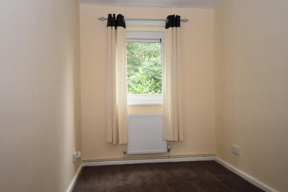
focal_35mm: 30
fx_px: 240
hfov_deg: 61.9
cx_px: 144
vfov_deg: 43.6
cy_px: 96
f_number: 5.6
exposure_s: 1/60
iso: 2200
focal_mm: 20
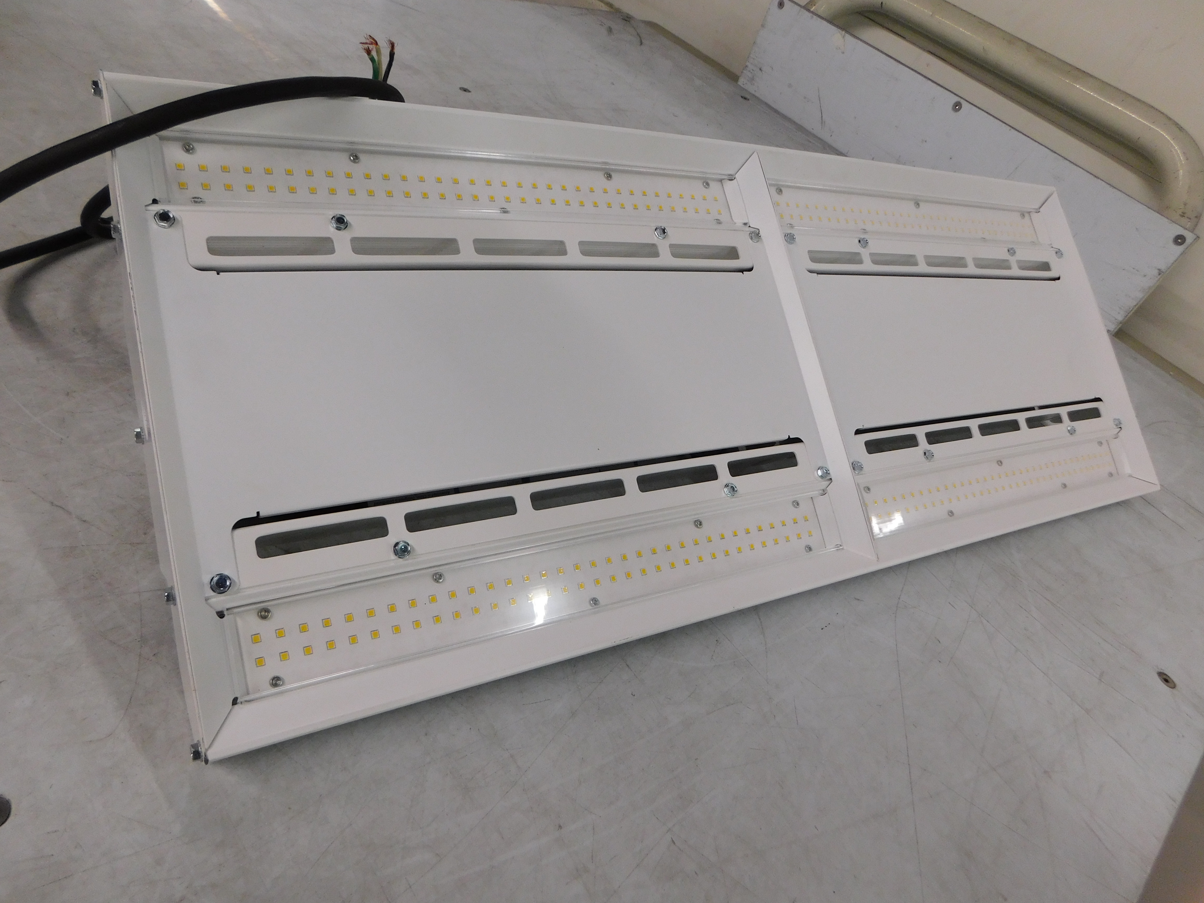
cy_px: 452
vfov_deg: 56.8
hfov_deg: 71.6
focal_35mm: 24
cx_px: 602
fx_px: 835
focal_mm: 4.1
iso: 220
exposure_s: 1/30
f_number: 3
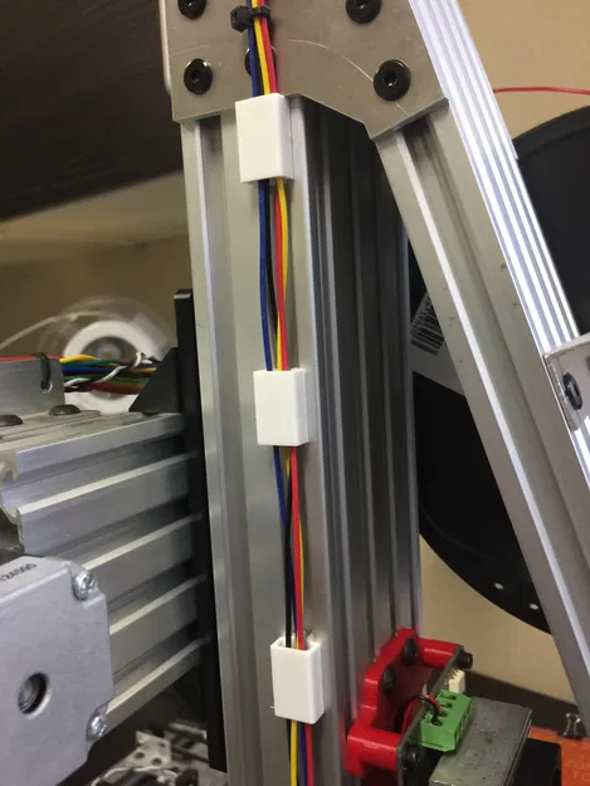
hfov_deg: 48.2
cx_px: 295
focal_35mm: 29
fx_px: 659
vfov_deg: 61.7
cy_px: 393
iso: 80
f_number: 2.2
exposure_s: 1/15
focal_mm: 4.15
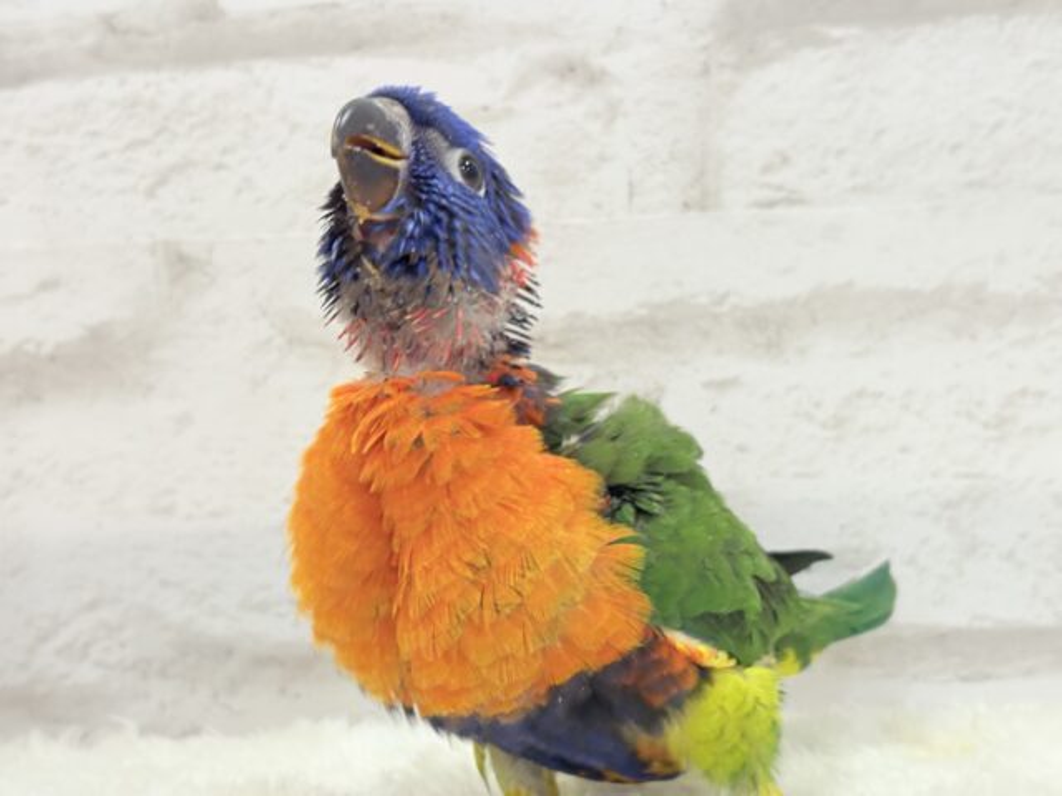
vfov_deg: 28.0
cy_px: 398
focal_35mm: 52
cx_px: 531
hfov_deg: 36.8
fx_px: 1595
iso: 64
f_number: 1.6
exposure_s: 1/50
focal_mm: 5.96
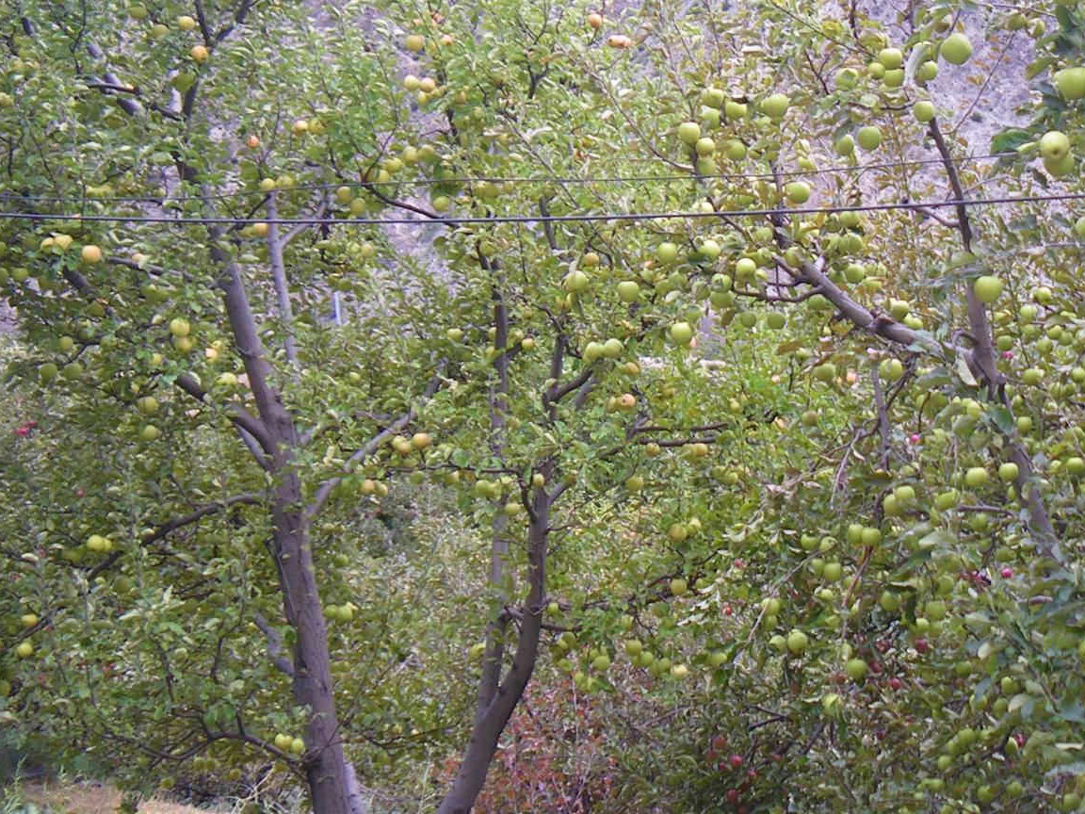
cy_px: 373
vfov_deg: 23.3
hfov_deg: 29.4
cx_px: 983
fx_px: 1975
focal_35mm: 63
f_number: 3.5
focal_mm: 5
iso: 50
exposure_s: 1/50
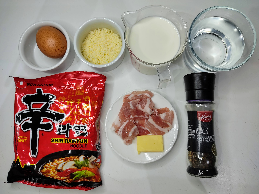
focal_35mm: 26
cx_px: 130
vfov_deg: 53.1
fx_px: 195
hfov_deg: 67.3
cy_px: 97
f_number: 1.79
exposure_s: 1/50
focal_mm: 4.74
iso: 135
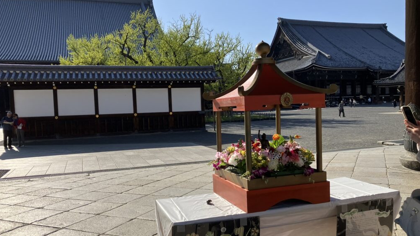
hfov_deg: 62.6
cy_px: 125
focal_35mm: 31
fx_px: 345
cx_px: 208
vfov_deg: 37.8
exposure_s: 1/2558
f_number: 1.8
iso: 32
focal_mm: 3.99
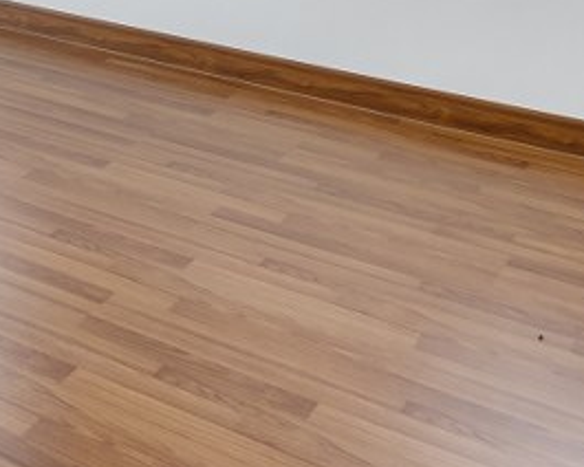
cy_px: -309
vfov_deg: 18.3
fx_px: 1214
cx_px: -407
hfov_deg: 20.7
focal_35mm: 70
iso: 100
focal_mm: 15.5
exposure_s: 1/100
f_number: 5.6
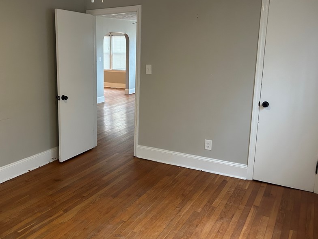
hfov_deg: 53.5
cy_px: 100
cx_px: 123
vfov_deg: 41.7
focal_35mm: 34
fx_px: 312
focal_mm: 5.7
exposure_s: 1/60
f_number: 1.5
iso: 320
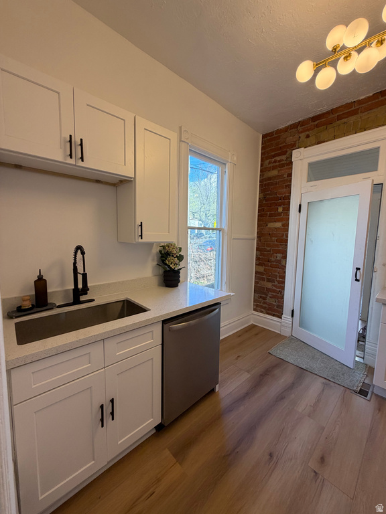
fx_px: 208
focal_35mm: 14
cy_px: 257
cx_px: 193
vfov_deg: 102.1
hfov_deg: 85.7
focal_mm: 2.22
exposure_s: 1/121
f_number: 2.2
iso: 100
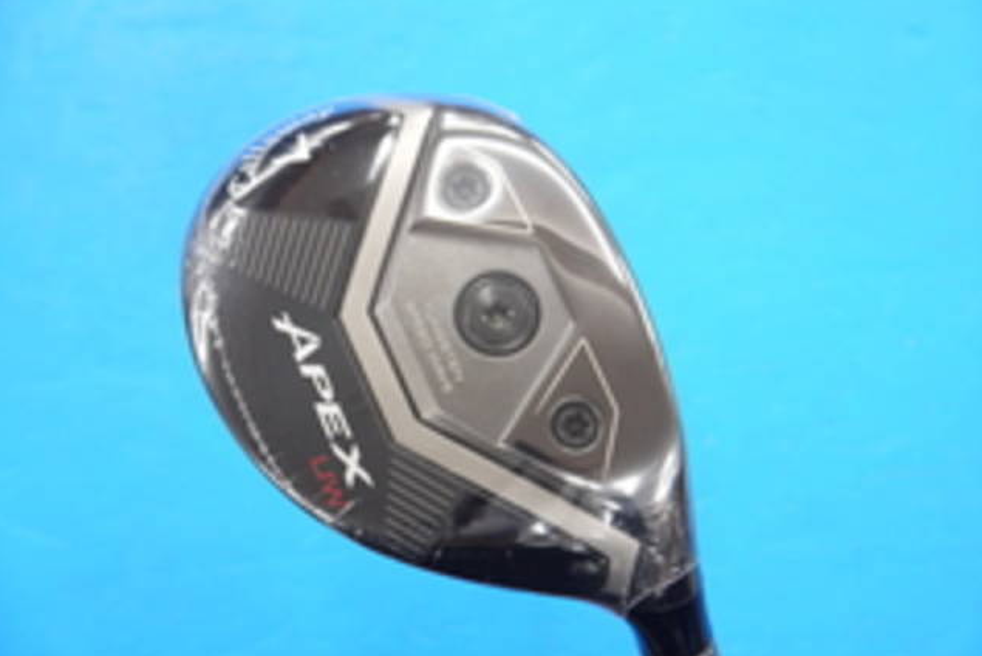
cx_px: 490
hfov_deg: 23.1
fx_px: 2401
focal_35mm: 88
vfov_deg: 15.5
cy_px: 340
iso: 800
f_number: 5.6
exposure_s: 1/60
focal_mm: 42
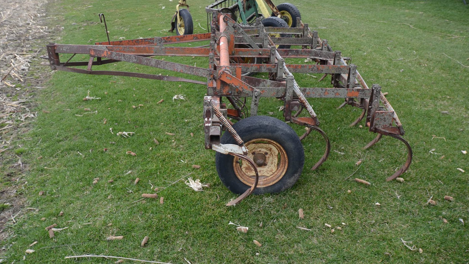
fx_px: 398
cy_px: 131
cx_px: 233
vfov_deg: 36.7
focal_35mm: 32
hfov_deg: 61.0
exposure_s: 1/250
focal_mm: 20
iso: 250
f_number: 8
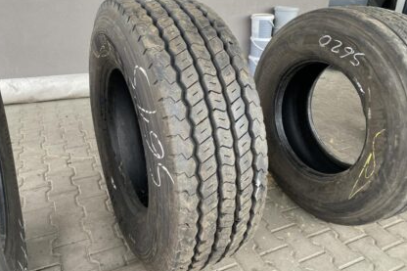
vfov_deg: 46.4
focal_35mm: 28
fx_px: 316
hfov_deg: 65.5
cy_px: 131
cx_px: 200
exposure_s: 1/100
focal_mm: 4.25
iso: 100
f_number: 1.8
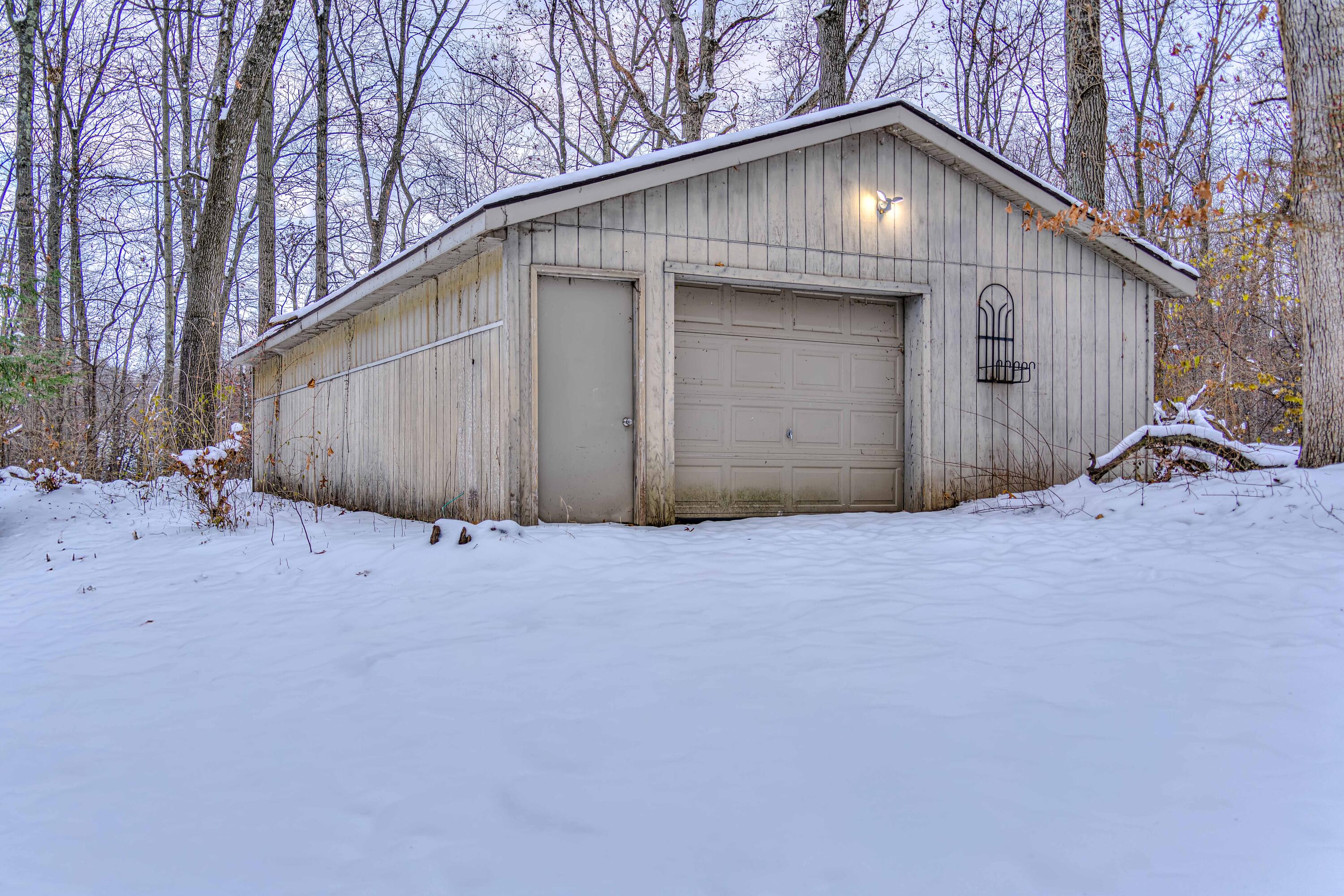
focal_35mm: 28
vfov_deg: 46.4
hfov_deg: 65.5
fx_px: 1045
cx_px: 672
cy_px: 448
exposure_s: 1/320
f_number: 2.8
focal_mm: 28
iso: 200
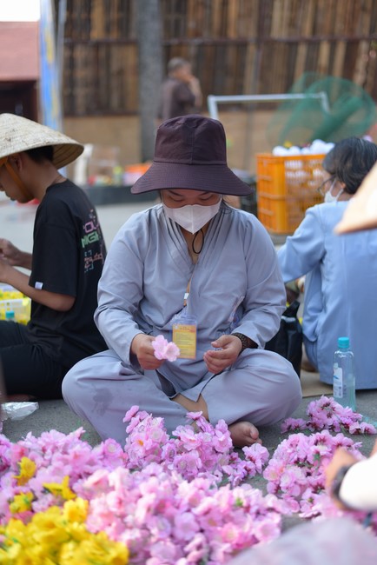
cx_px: 188
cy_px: 282
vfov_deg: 39.6
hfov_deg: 27.0
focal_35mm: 50
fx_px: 785
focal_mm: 50
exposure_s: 1/400
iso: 100
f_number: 2
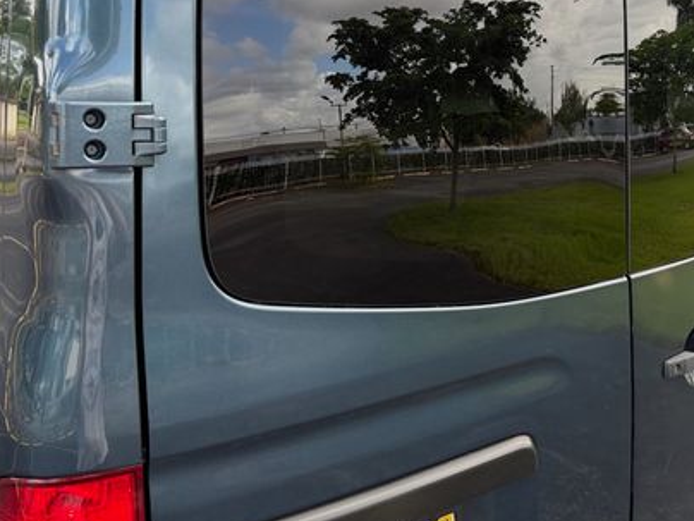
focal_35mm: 38
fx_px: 762
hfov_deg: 48.6
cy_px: 175
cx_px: 423
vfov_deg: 37.3
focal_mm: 6.76
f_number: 1.78
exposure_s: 1/805
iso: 100
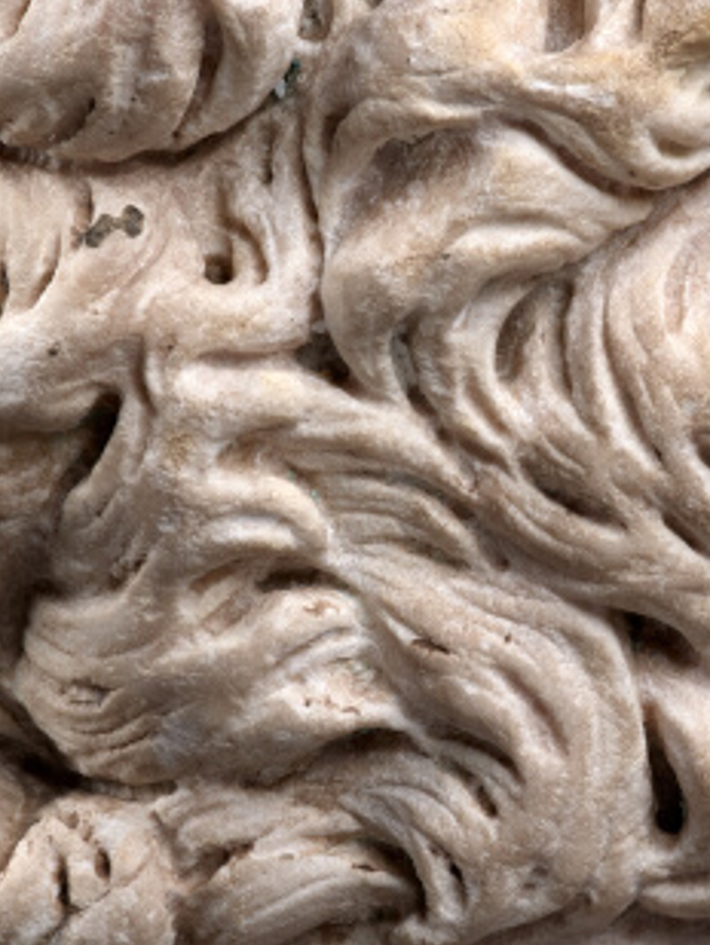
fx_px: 7433
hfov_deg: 5.5
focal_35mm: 272
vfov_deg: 7.3
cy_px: 570
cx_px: 591
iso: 200
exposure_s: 1/100
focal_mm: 80
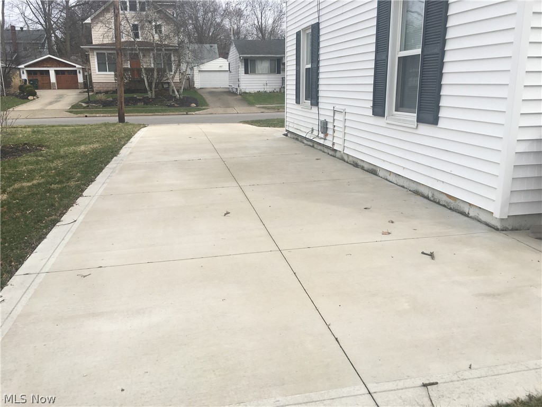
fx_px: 454
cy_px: 204
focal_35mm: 29
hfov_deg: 61.7
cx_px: 271
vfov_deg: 48.2
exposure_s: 1/1282
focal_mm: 4.15
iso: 25
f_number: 2.2
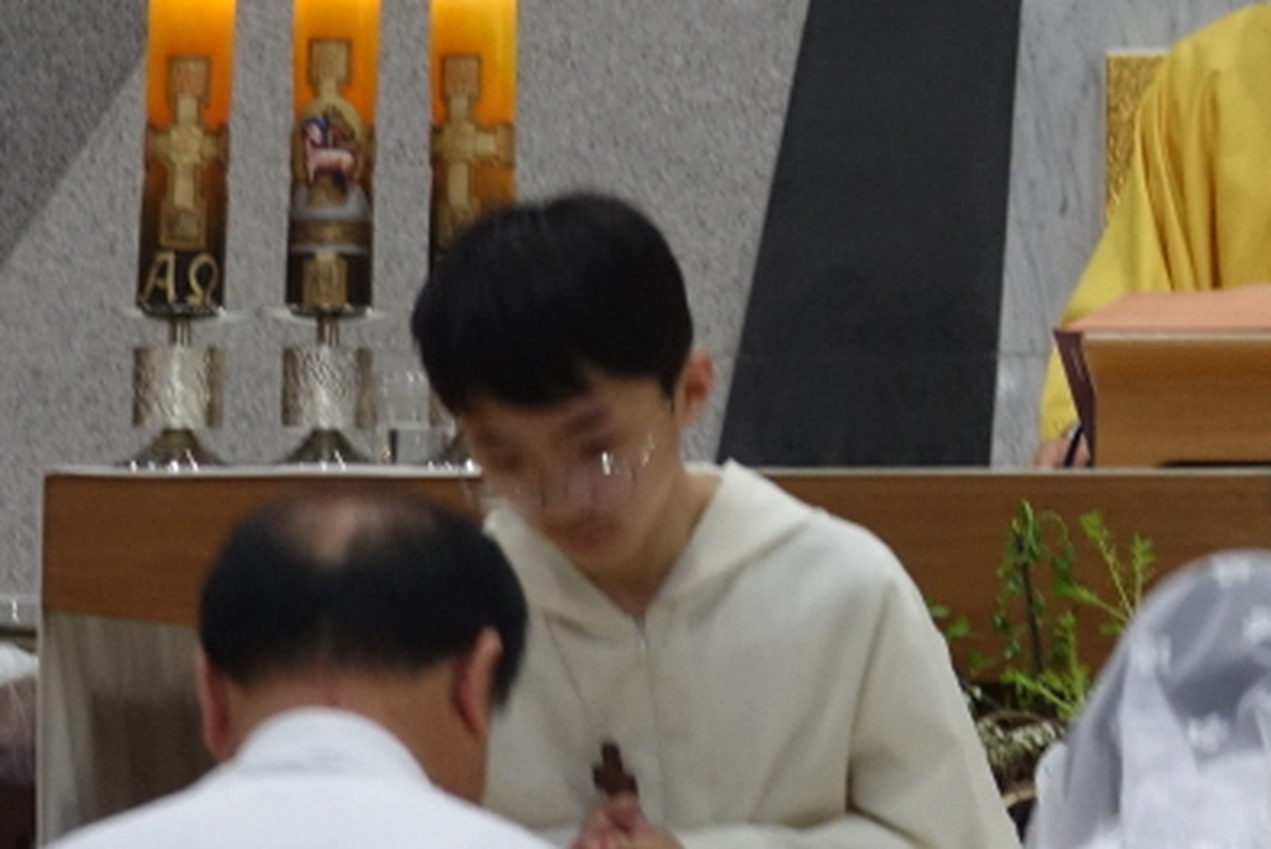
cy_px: 408
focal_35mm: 260
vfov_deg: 5.3
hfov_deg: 7.9
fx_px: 9182
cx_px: 1468
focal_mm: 36.72
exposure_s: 1/60
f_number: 4
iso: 800
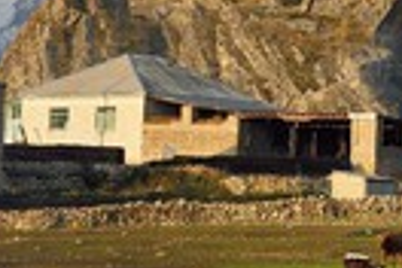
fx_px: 3484
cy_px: 34
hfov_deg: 6.6
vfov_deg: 4.4
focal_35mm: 312
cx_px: 308
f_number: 14
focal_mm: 98
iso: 800
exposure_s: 1/320
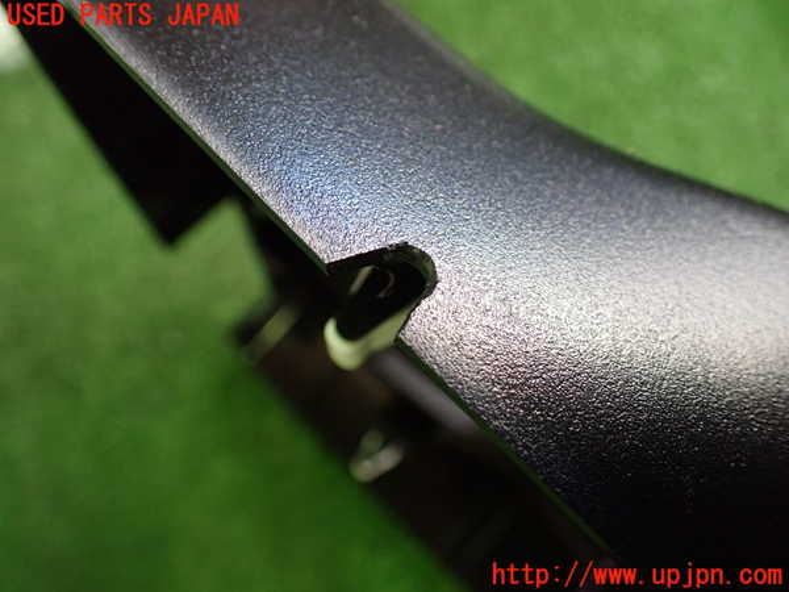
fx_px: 684
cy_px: 296
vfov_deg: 46.8
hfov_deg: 60.0
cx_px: 394
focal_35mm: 30
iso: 800
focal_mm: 5.4
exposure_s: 1/125
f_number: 2.3
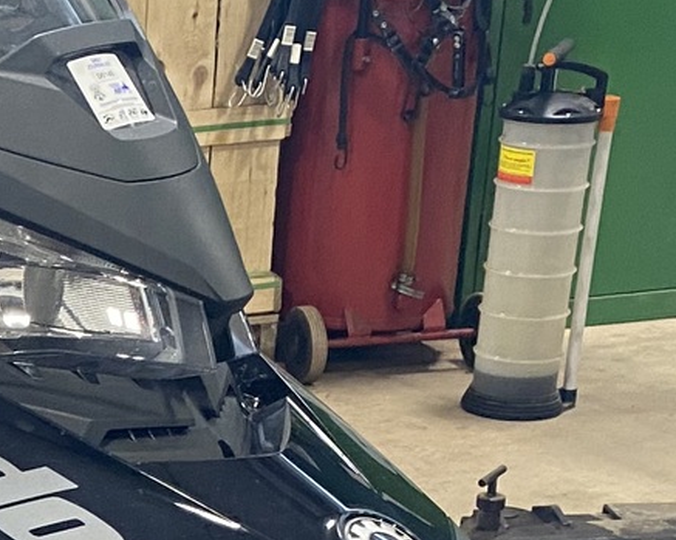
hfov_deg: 14.7
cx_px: -425
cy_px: 777
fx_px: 2379
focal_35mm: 119
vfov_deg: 12.4
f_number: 1.8
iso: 125
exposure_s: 1/60
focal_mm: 4.25
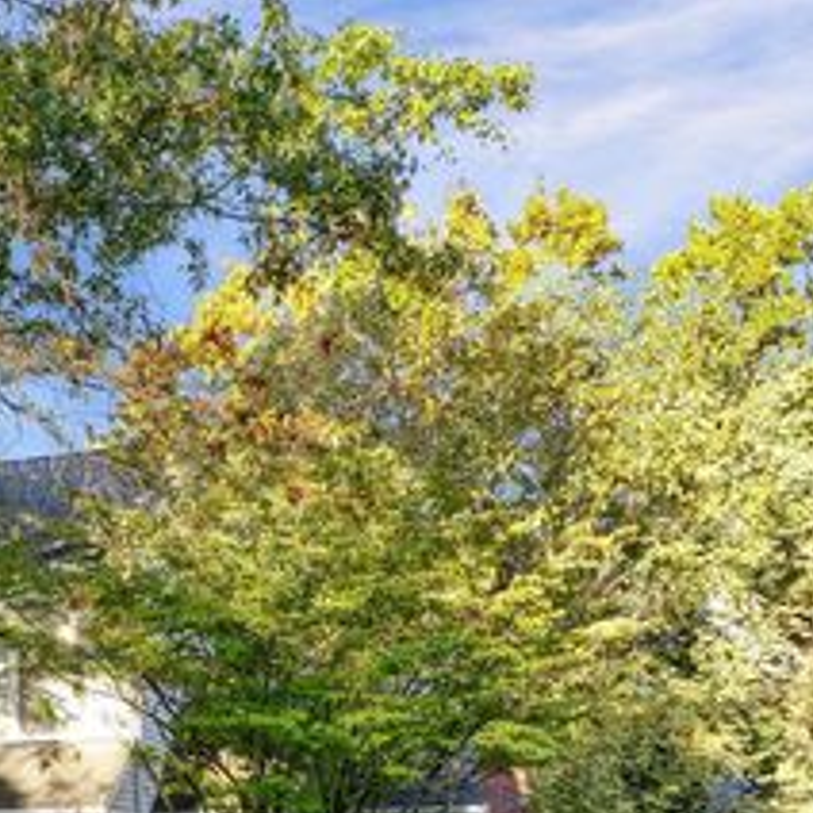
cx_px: -123
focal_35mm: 50
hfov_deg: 29.9
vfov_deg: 32.5
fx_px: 1329
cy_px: 715
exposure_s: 1/160
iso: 400
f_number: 5
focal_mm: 12.29
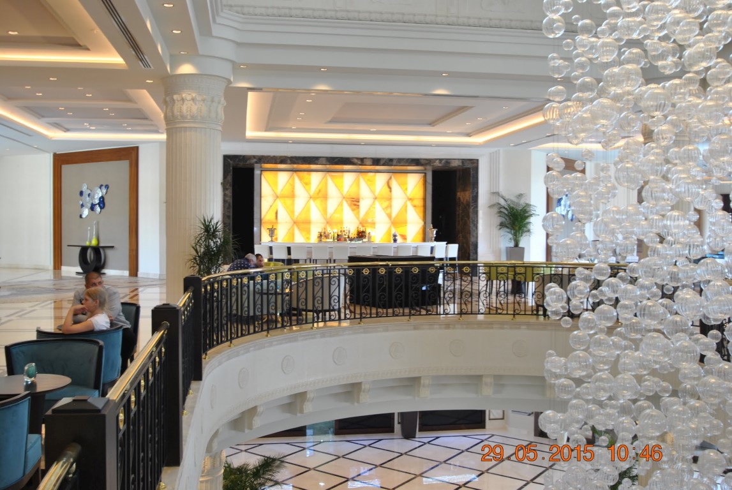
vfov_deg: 37.0
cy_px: 245
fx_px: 733
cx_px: 366
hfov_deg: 53.1
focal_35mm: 36
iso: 220
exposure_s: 1/30
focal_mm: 24
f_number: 4.5
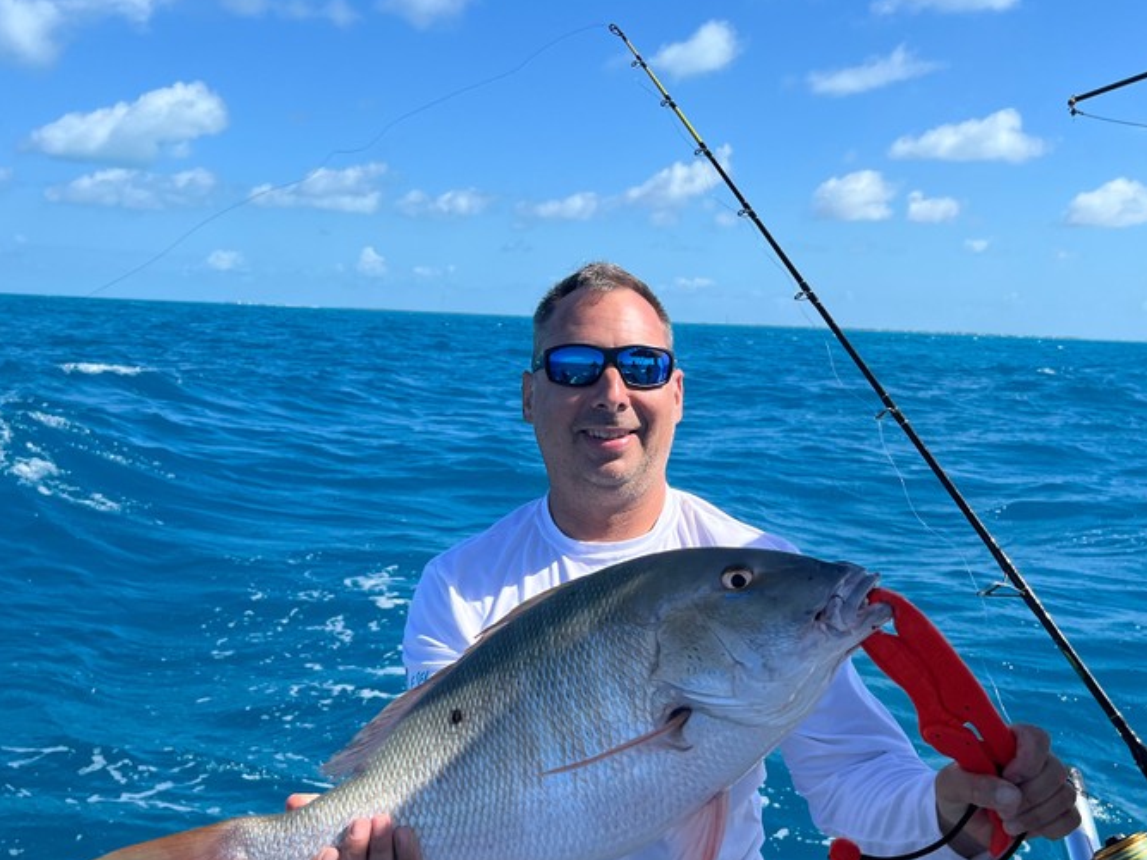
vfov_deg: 36.7
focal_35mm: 39
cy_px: 495
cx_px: 540
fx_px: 1292
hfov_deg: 47.8
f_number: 1.6
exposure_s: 1/3623
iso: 50
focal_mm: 5.1
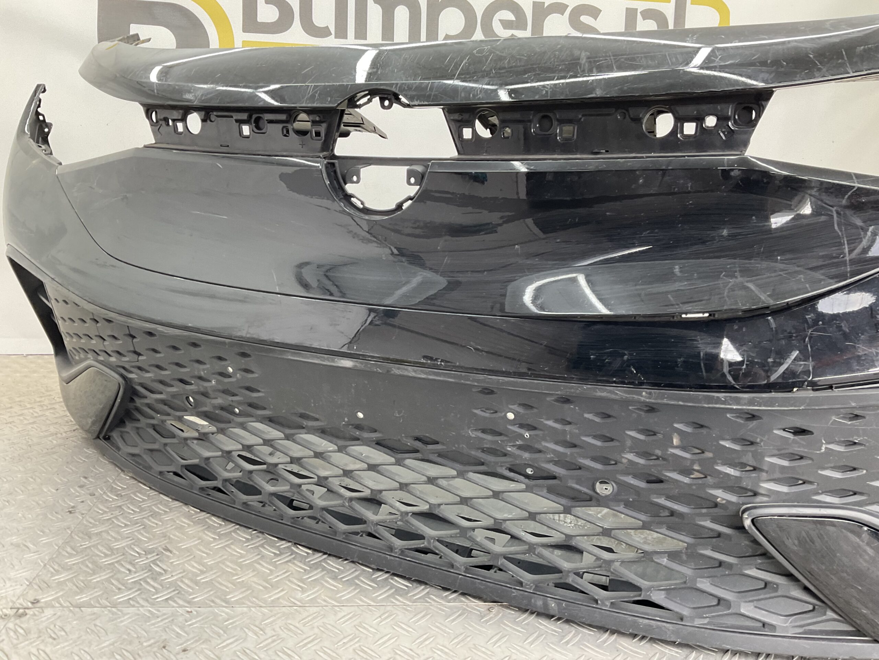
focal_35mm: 29
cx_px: 440
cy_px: 330
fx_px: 736
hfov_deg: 61.7
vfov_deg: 48.2
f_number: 1.8
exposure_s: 1/60
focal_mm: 3
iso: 50
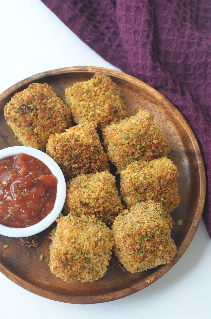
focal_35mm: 69
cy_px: 160
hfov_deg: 19.6
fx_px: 609
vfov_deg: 29.3
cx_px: 106
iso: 200
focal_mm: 46
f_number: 8
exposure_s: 1/60
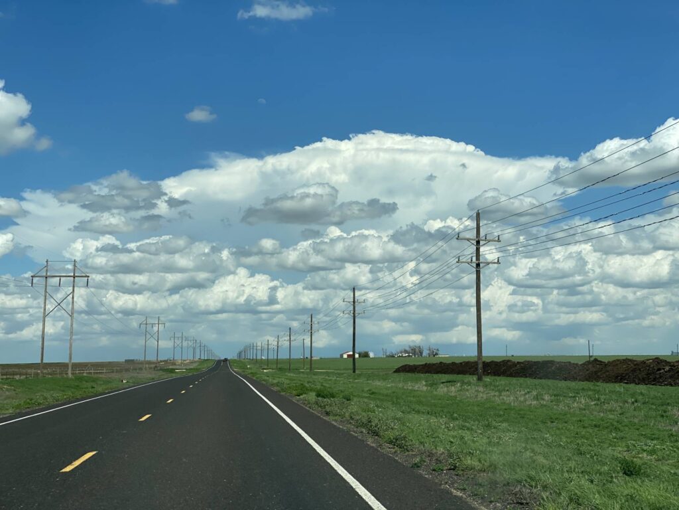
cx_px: 340
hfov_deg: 36.8
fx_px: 1020
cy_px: 255
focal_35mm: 52
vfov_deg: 28.0
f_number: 2
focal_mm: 6
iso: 20
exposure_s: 1/2519
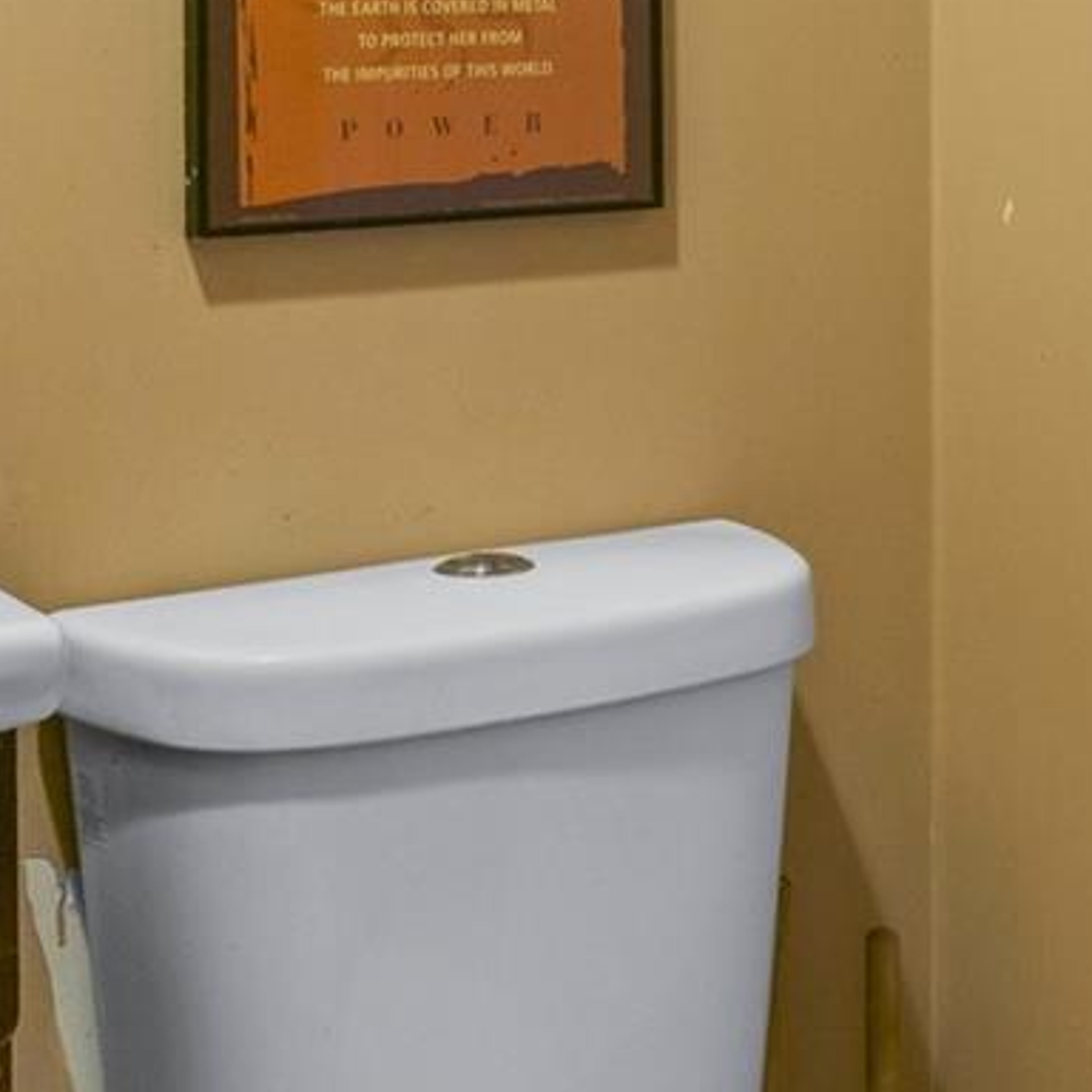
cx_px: 813
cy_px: 55
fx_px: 2748
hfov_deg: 22.3
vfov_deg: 21.8
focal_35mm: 77
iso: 400
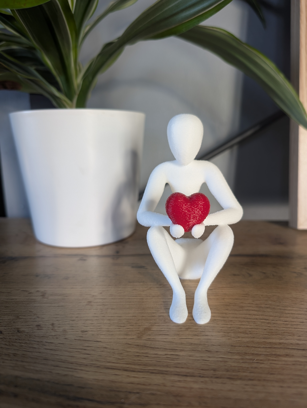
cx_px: 154
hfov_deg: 56.9
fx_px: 283
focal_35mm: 24
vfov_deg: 71.5
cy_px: 204
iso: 27
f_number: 1.68
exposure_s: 1/23.8
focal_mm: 6.9
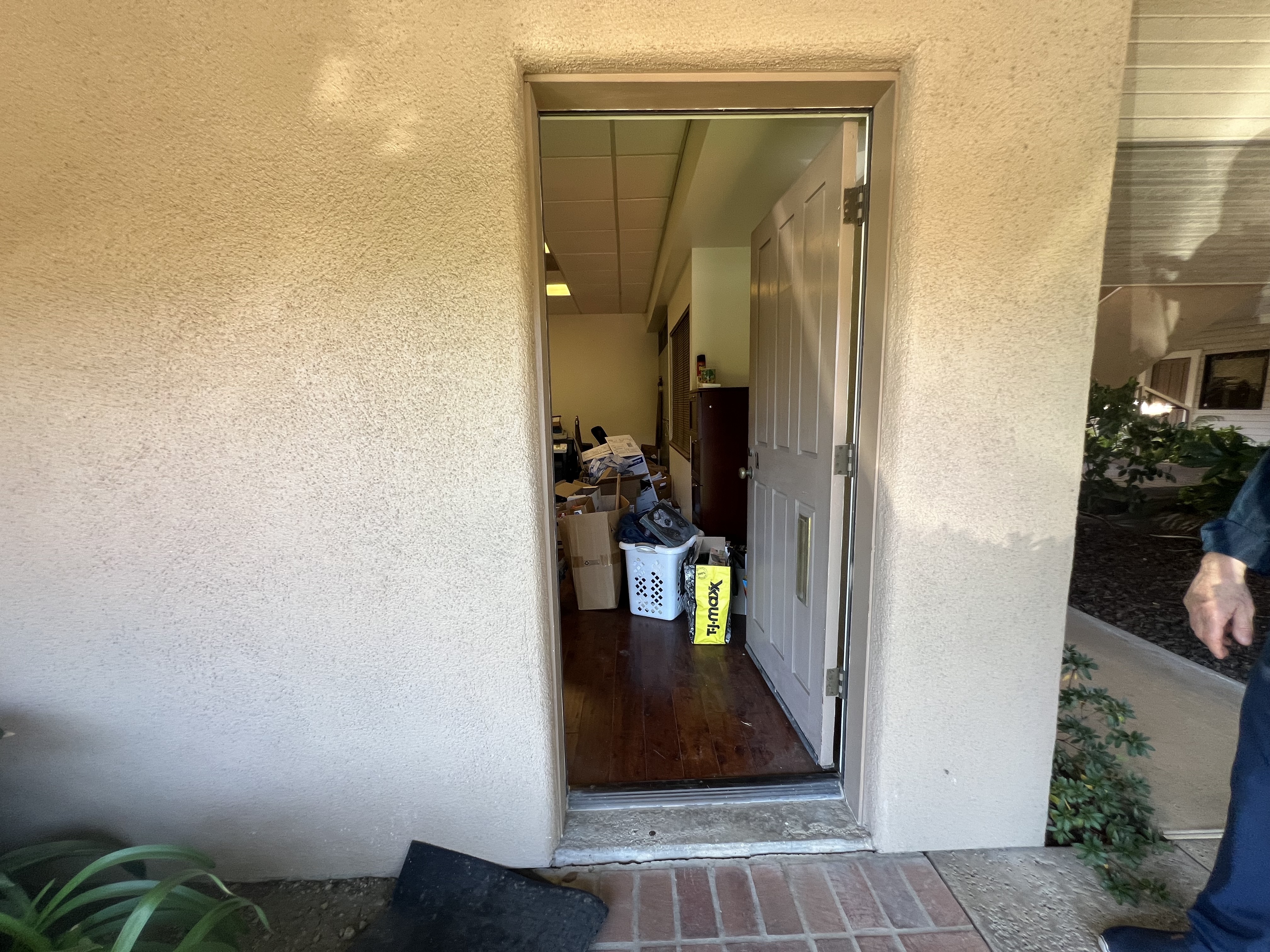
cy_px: 476
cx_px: 635
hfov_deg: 106.2
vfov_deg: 89.9
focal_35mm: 13
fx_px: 477
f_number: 1.8
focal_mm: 1.57
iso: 100
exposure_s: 1/99
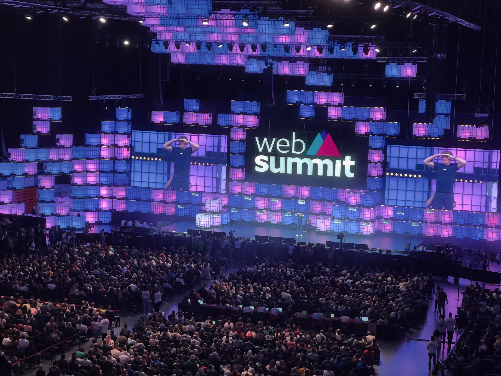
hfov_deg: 25.3
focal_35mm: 77
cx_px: 250
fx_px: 1114
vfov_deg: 19.1
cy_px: 188
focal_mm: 9
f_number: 2.8
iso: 200
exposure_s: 1/60
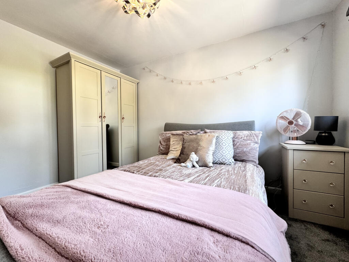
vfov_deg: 85.7
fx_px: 141
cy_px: 131
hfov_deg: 102.1
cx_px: 174
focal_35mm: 14
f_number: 2.2
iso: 200
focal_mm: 2.22
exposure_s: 1/100
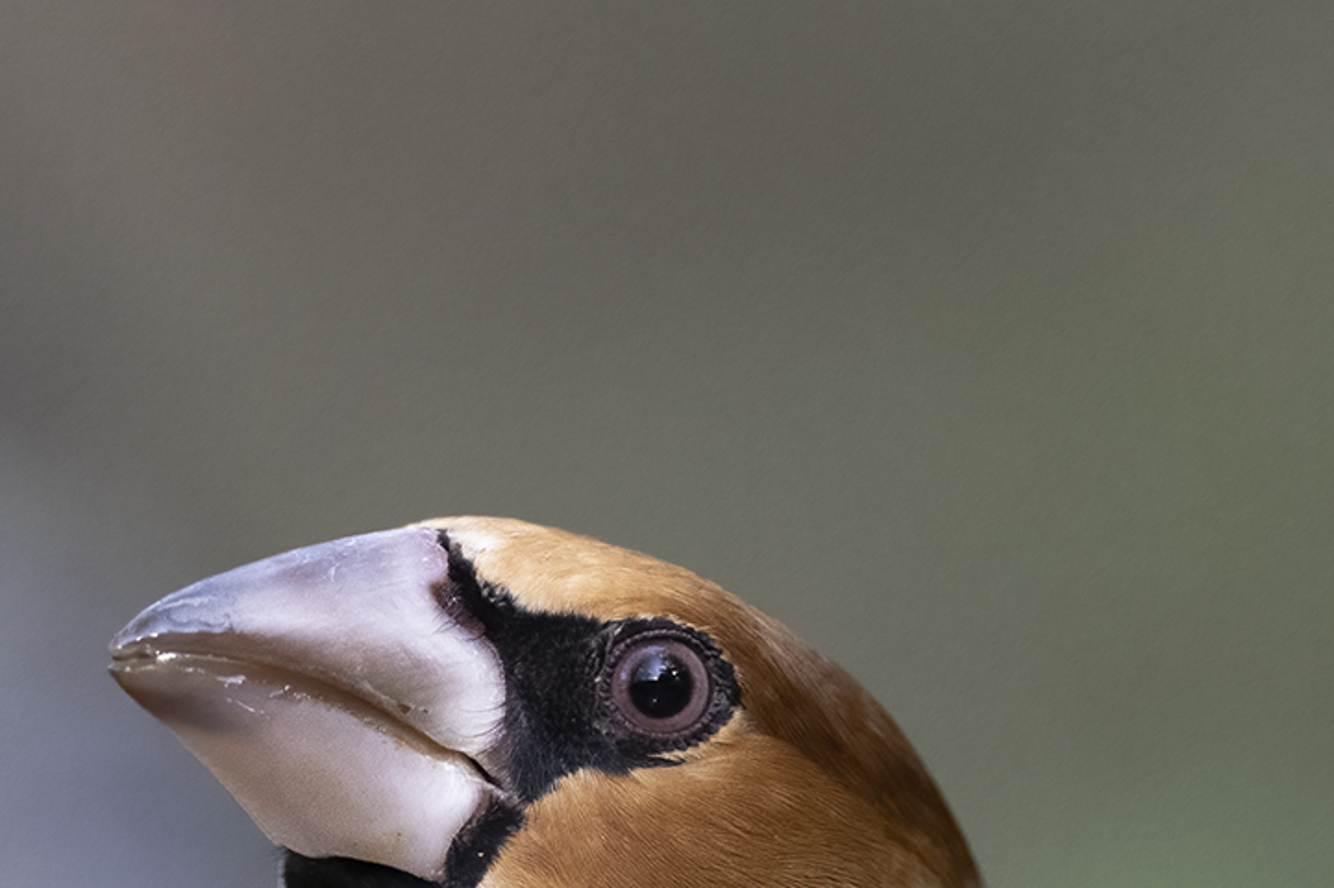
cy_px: 1436
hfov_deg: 1.0
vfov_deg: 0.7
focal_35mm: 1998
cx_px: 335
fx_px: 74000
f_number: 4
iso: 3200
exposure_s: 1/400
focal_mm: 600
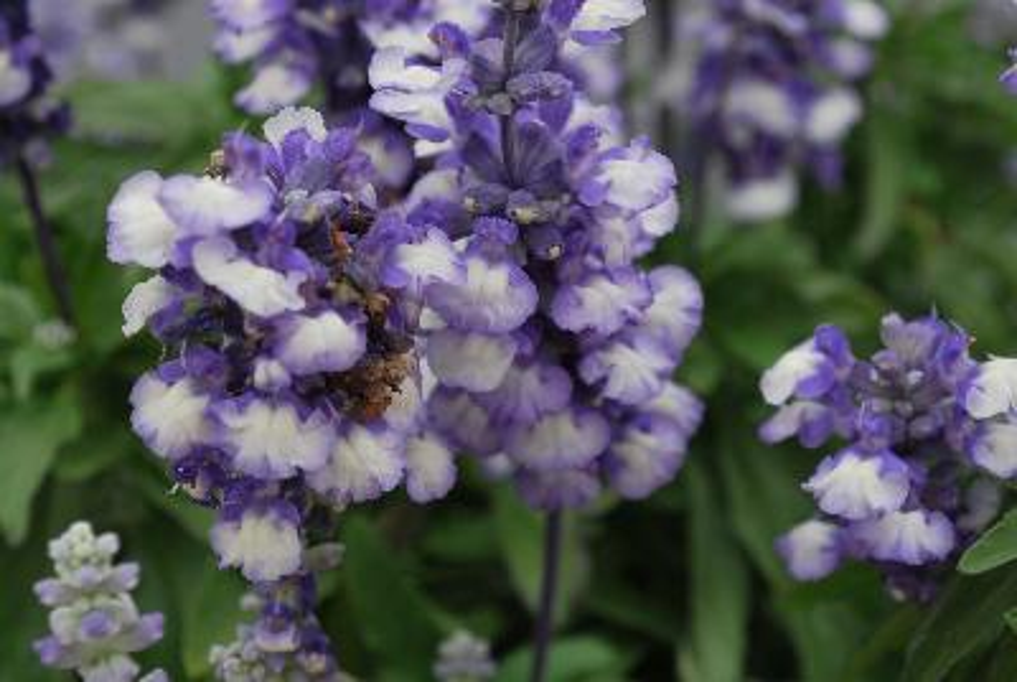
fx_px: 2207
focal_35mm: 78
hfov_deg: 26.0
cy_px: 341
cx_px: 508
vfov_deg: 17.6
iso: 110
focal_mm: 52
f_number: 8
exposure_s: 1/60
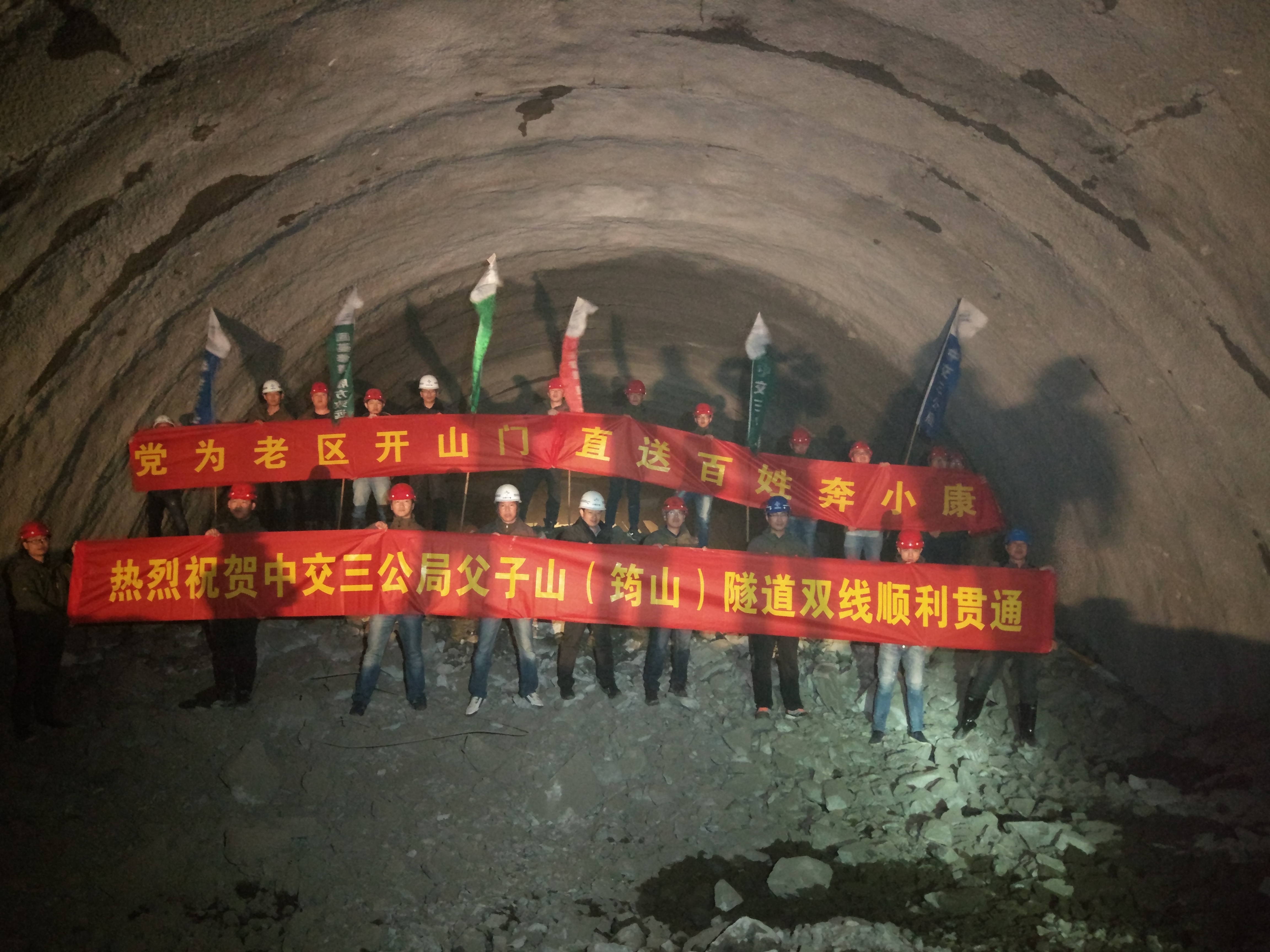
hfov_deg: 63.4
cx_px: 635
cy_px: 476
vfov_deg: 49.7
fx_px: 1027
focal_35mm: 28
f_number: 2
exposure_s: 1/13
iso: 3200
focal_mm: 4.26
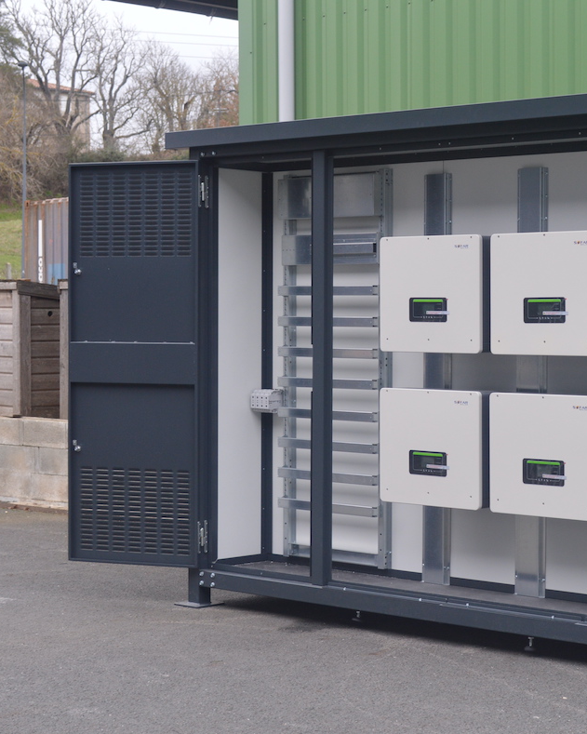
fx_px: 1672
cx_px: 487
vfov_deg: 24.8
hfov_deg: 19.7
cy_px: 364
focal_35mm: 77
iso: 400
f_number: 7.1
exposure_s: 1/60
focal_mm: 36
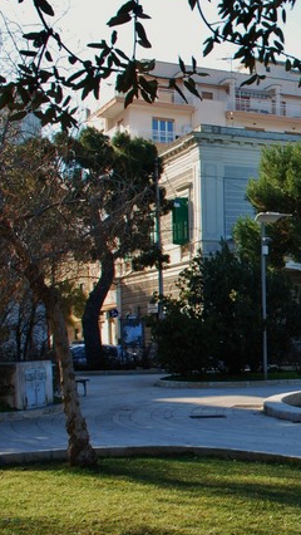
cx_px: 467
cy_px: 305
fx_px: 921
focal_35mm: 65
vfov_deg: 32.3
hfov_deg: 16.7
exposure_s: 1/100
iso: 200
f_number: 9
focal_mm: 22
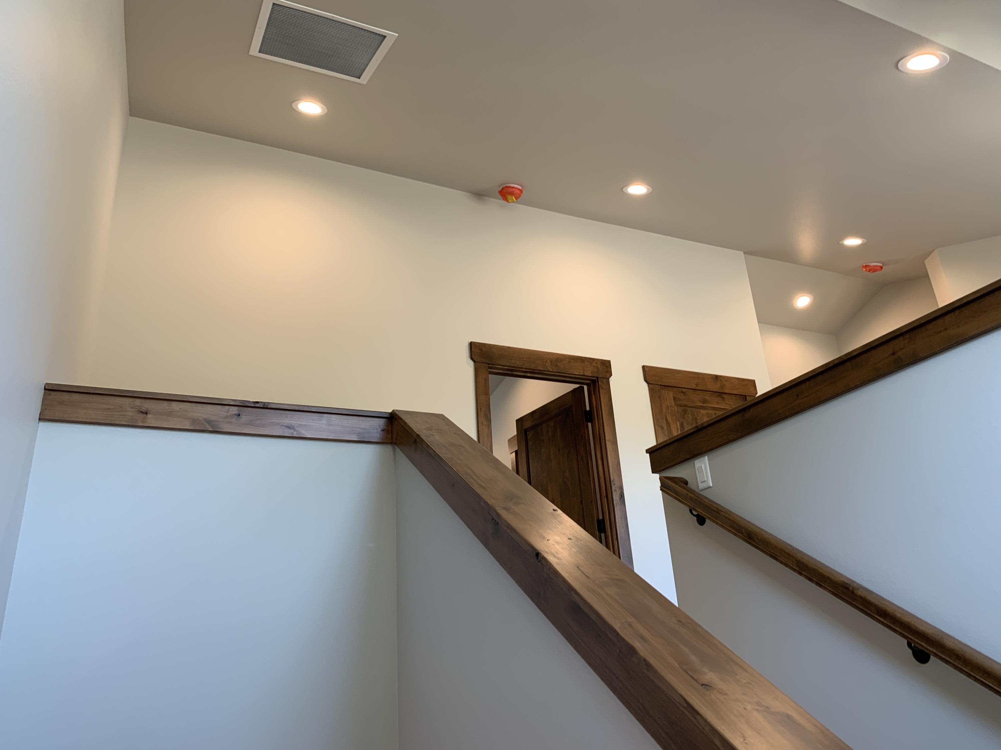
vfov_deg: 53.1
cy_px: 375
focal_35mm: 26
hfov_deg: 67.3
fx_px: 752
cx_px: 500
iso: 64
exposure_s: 1/60
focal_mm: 4.25
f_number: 1.8
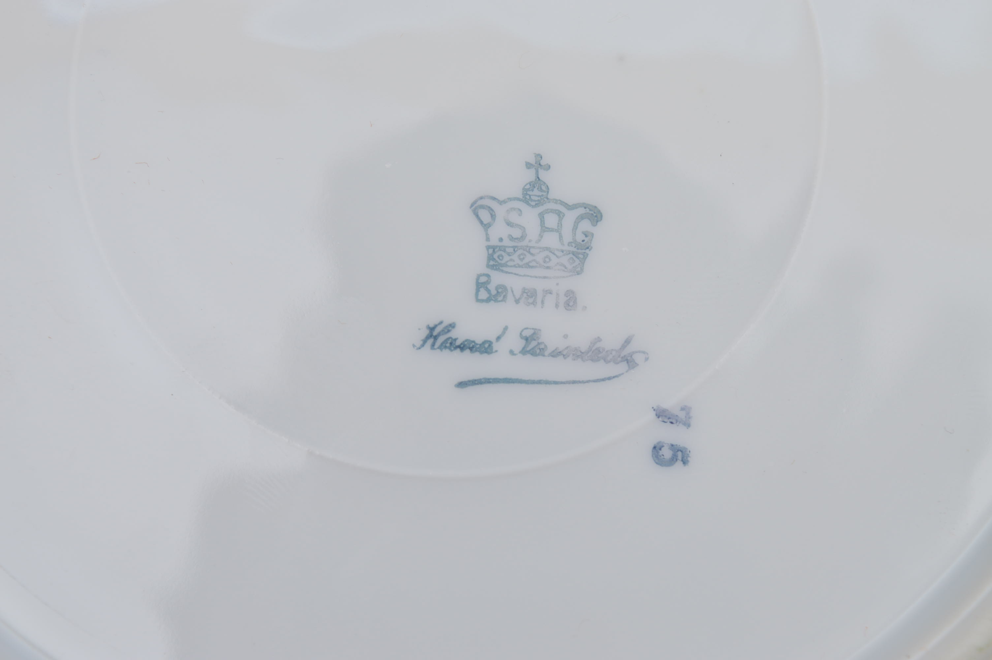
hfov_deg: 24.6
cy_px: 330
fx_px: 2271
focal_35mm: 82
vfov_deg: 16.5
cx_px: 496
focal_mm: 55
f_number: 9
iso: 100
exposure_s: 1/80
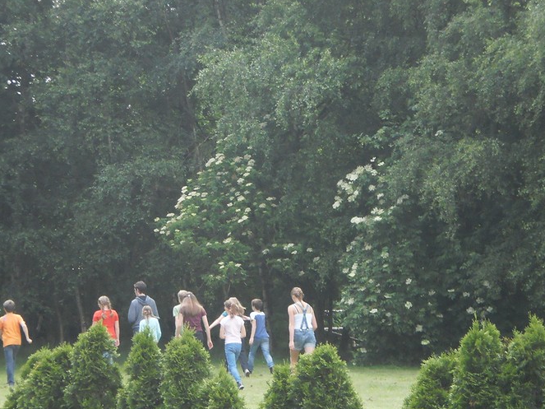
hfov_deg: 12.9
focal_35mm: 153
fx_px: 2408
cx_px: 222
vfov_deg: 9.7
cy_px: 216
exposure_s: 1/160
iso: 200
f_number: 5.7
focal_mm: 17.3
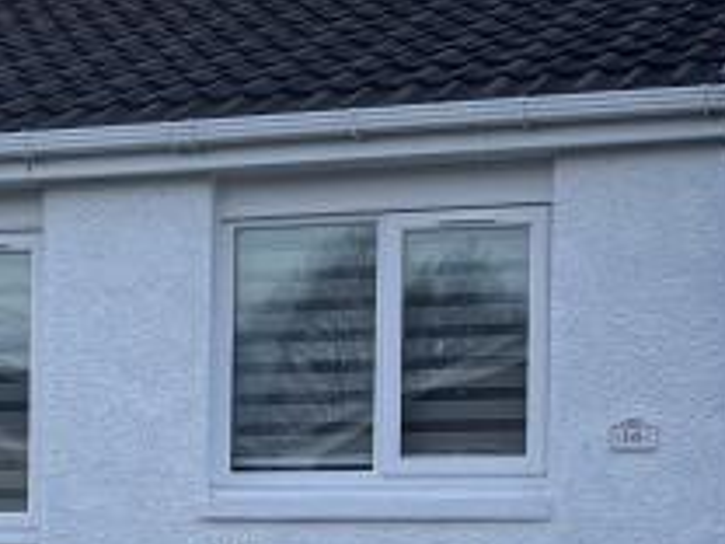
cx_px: 21
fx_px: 2681
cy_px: 534
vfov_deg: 11.5
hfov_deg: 15.2
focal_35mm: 128
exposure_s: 1/121
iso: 40
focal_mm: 5.96
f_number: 1.6
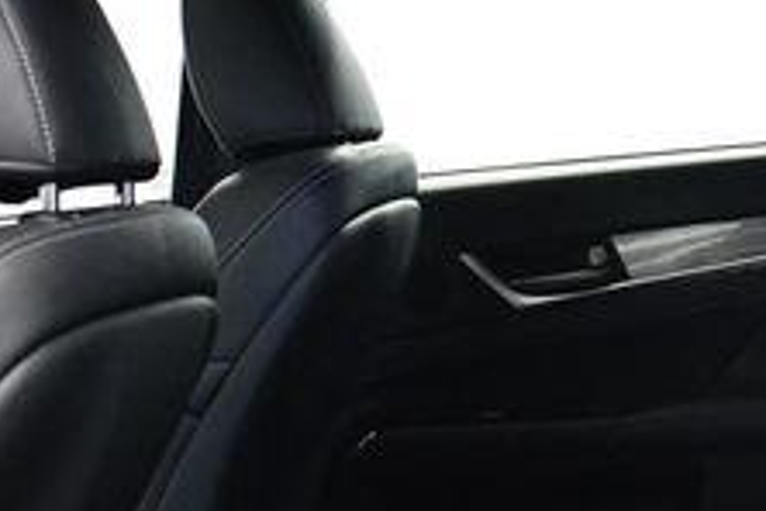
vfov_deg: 13.1
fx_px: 2213
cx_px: 690
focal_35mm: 104
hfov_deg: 19.3
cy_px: 369
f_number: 3.5
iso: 3200
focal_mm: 18
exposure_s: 1/100
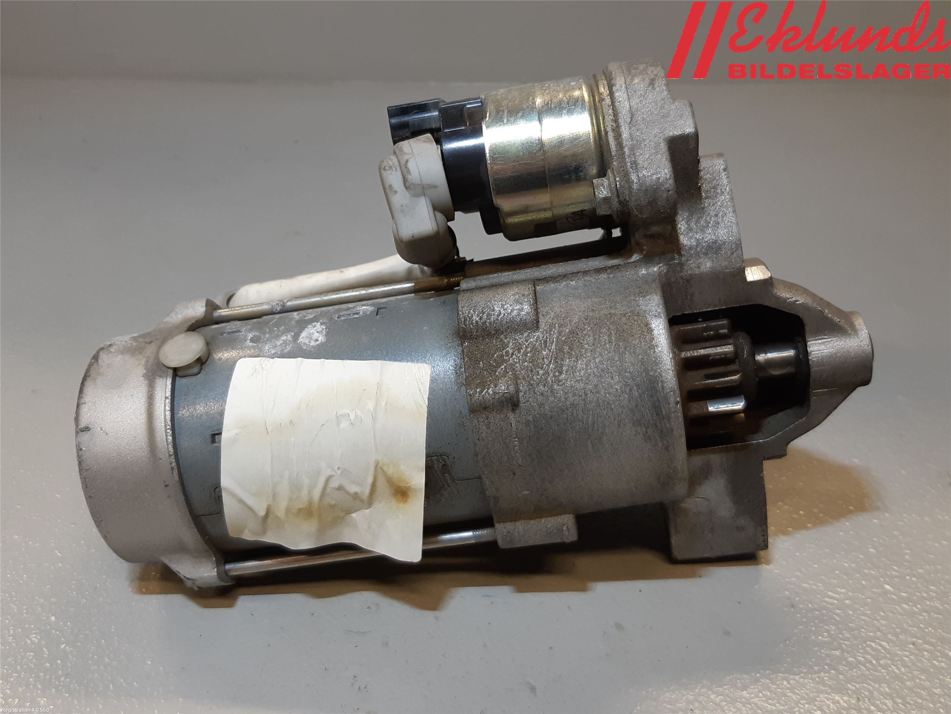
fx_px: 714
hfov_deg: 67.3
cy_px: 357
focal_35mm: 26
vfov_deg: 53.1
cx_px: 476
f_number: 1.7
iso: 80
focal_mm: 3.93
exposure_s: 1/100
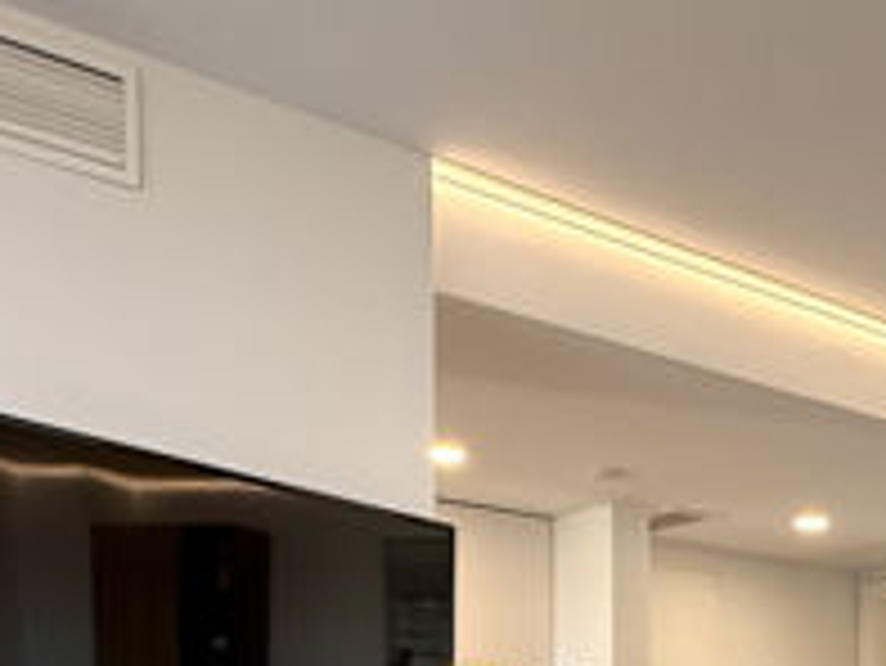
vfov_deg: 26.2
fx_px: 1281
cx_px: 776
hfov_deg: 36.1
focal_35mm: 50
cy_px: 788
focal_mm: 2.22
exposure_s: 1/100
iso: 160
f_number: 2.2
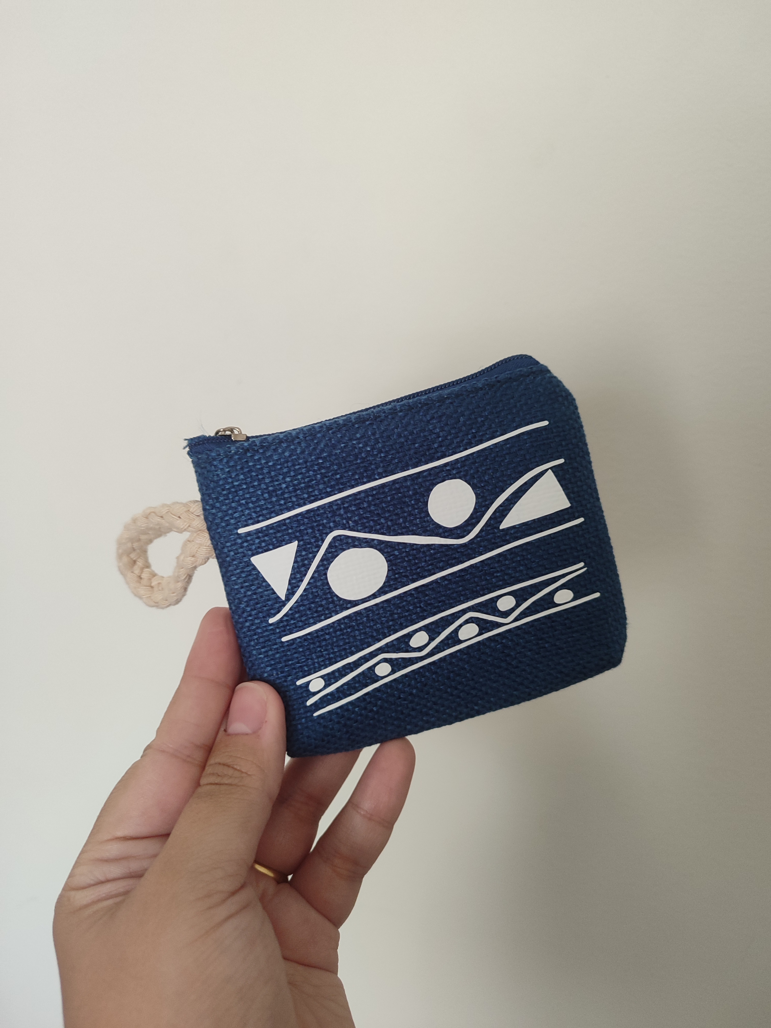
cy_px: 514
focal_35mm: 25
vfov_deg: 69.4
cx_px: 386
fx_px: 742
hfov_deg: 54.9
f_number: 1.89
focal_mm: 5.95
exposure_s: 1/33
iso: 744
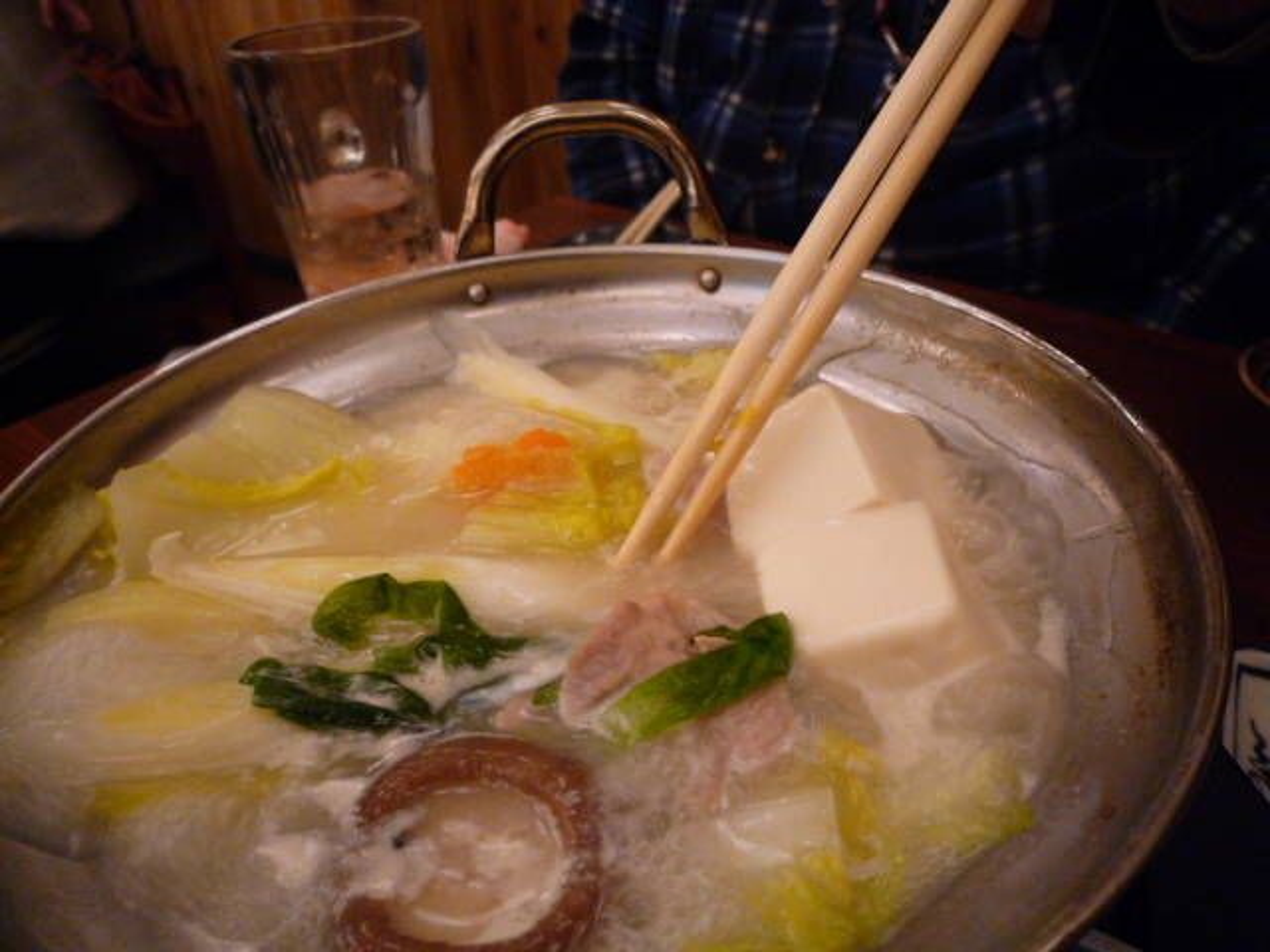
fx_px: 917
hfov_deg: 69.4
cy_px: 476
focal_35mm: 25
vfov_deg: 54.9
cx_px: 635
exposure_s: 1/30
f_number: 2.8
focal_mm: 4.4
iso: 320
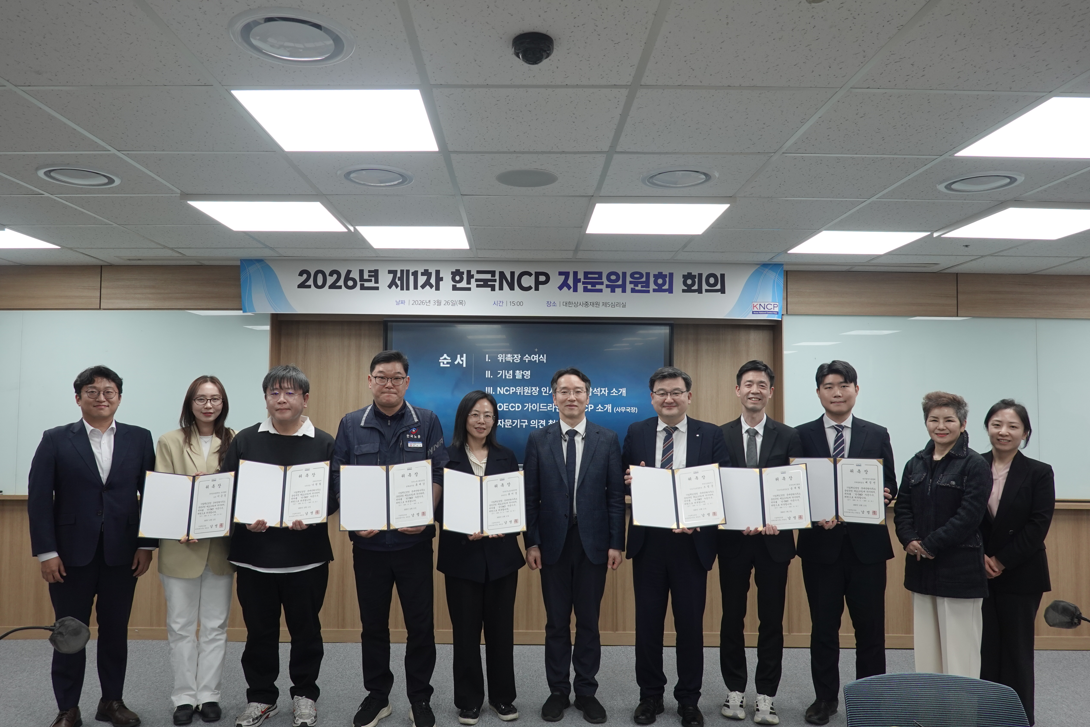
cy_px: 358
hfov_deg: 67.3
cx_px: 514
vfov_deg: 47.9
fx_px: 817
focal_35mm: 27
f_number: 3.2
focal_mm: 9.36
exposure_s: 1/60
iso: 125
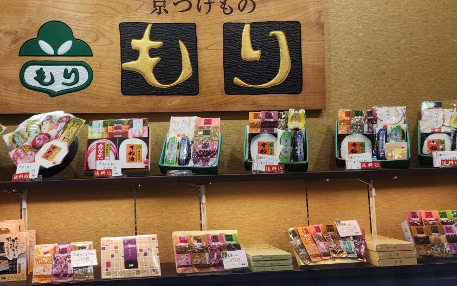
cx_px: 139
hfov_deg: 51.4
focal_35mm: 37
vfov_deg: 34.4
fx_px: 461
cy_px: 141
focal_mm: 6.4
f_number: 1.8
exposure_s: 1/120
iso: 64
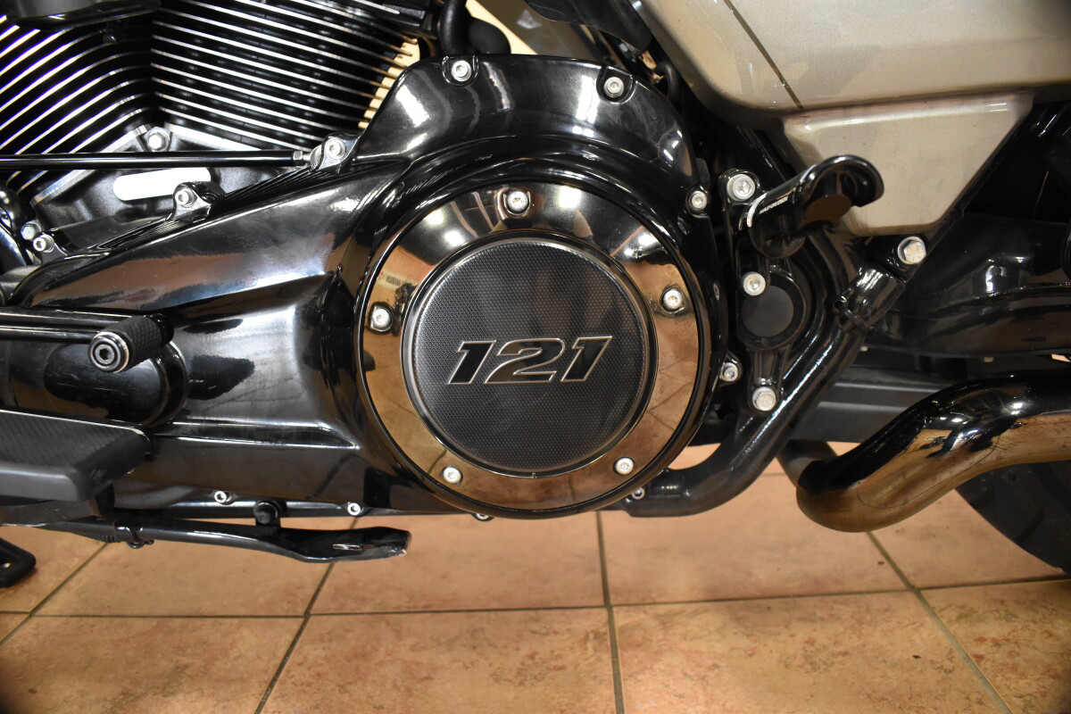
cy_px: 357
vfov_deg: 47.9
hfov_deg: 67.4
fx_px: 803
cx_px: 536
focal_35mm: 27
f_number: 3.5
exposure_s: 1/60
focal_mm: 18
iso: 2200
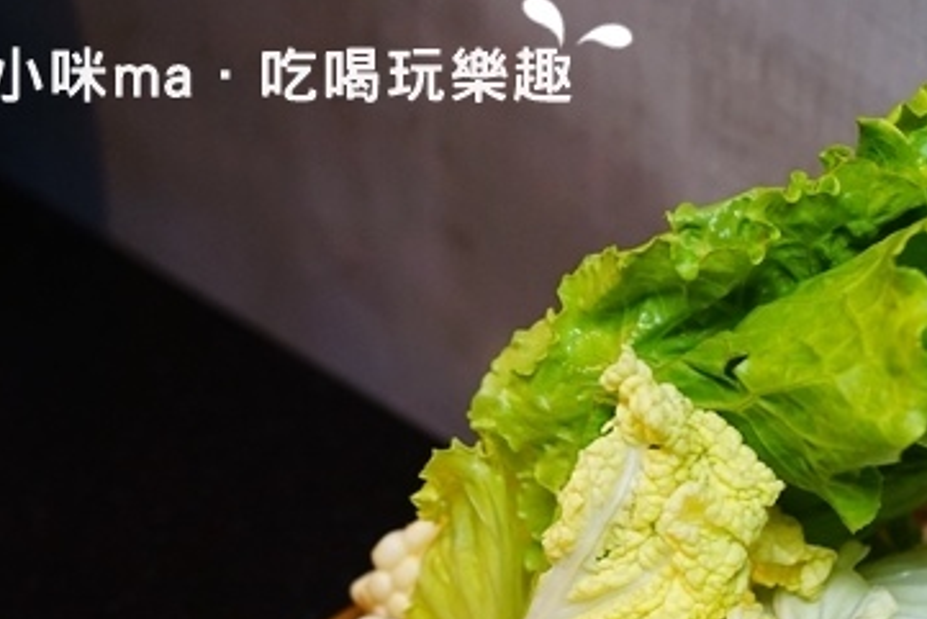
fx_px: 2112
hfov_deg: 23.6
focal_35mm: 82
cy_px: 661
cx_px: 937
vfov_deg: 16.2
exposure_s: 1/60
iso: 1000
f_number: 4
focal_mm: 37
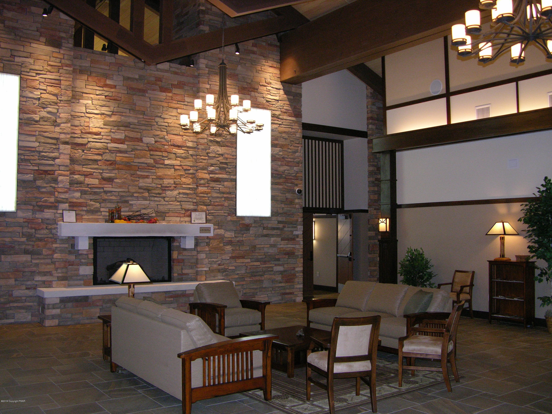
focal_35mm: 35
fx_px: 558
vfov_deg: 40.7
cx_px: 276
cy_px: 207
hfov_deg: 52.6
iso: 200
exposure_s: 1/60.1
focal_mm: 8.9
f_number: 2.8
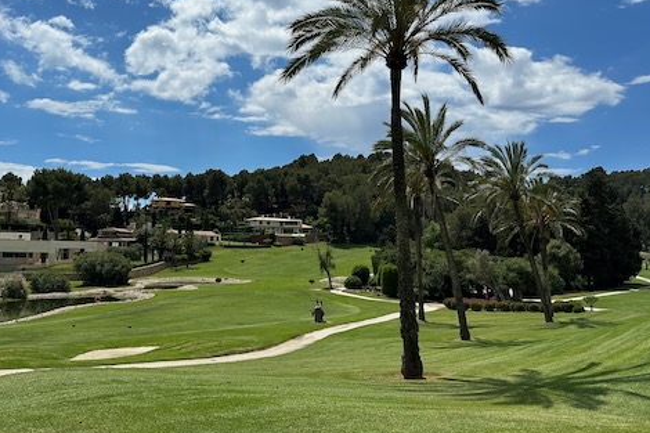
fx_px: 614
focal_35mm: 34
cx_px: 286
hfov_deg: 55.7
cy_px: 163
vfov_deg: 38.6
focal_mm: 6.86
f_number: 1.78
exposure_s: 1/12048
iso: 80
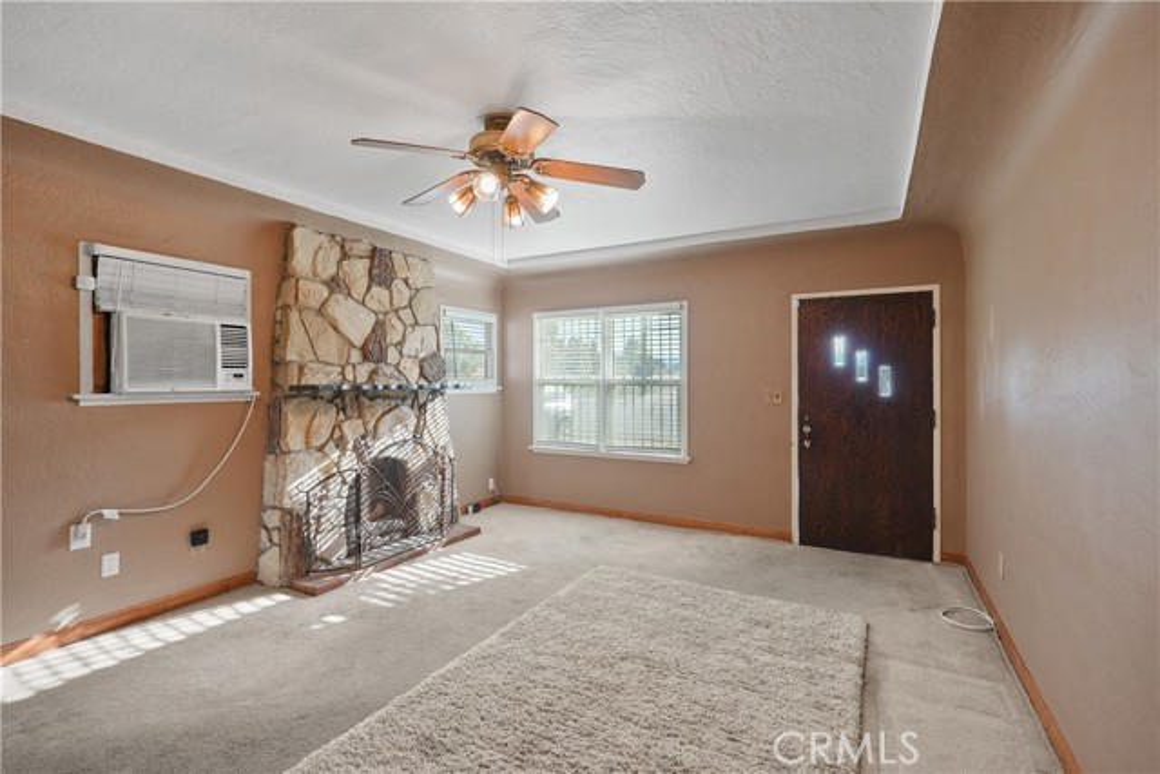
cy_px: 387
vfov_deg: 73.8
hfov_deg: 96.7
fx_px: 516
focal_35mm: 16
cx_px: 580
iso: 250
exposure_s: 1/15
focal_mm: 16
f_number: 4
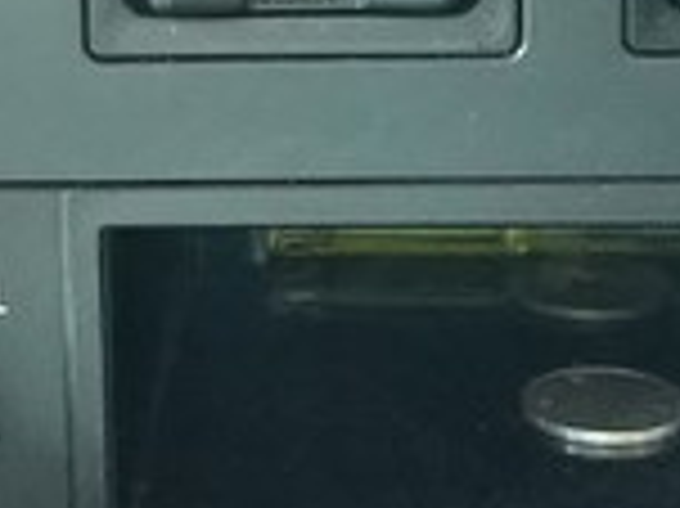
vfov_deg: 11.5
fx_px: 2493
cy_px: -67
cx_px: 140
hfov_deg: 15.4
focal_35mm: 127
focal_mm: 4
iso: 320
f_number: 2.2
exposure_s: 1/20
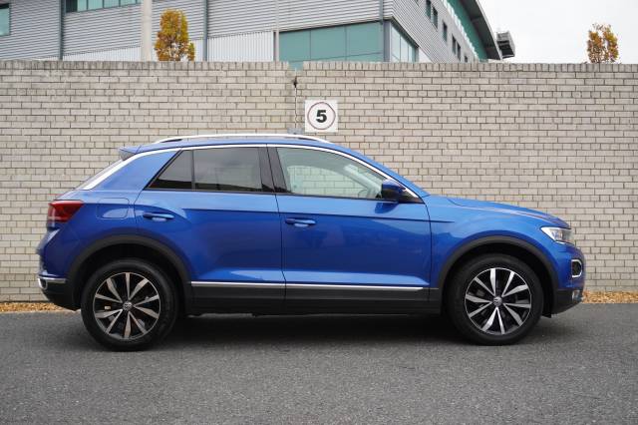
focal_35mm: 39
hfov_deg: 49.6
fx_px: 691
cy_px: 212
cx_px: 319
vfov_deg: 34.2
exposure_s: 1/160
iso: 200
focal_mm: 26
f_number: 4.5
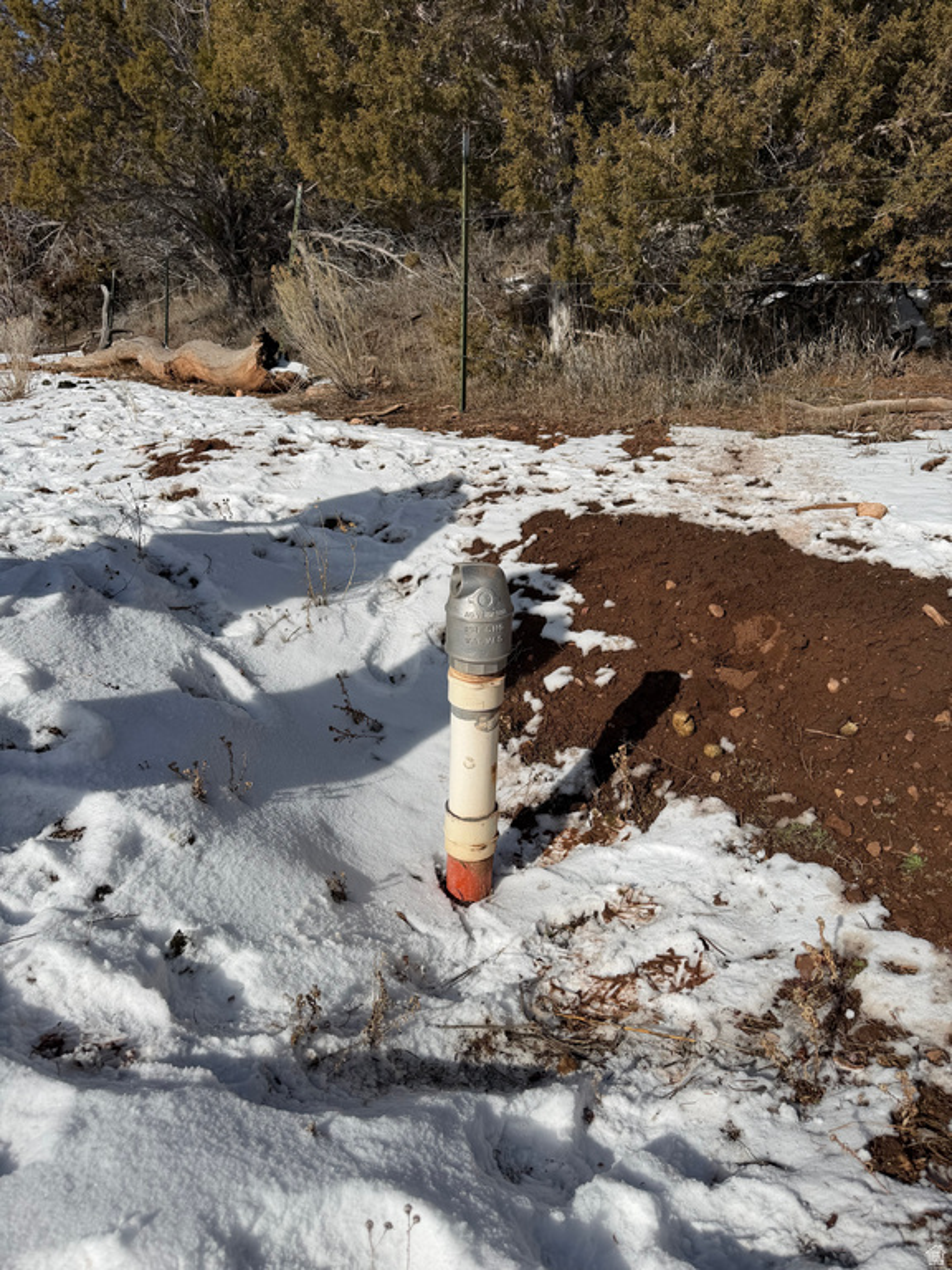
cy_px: 635
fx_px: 880
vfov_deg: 71.6
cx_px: 476
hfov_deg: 56.8
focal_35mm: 24
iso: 80
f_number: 1.78
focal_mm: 6.76
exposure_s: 1/14286
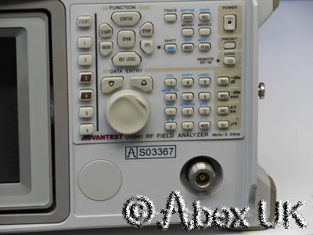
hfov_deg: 9.1
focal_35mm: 218
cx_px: 156
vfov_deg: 6.8
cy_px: 118
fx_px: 1971
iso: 400
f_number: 9
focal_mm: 109
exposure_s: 1/13
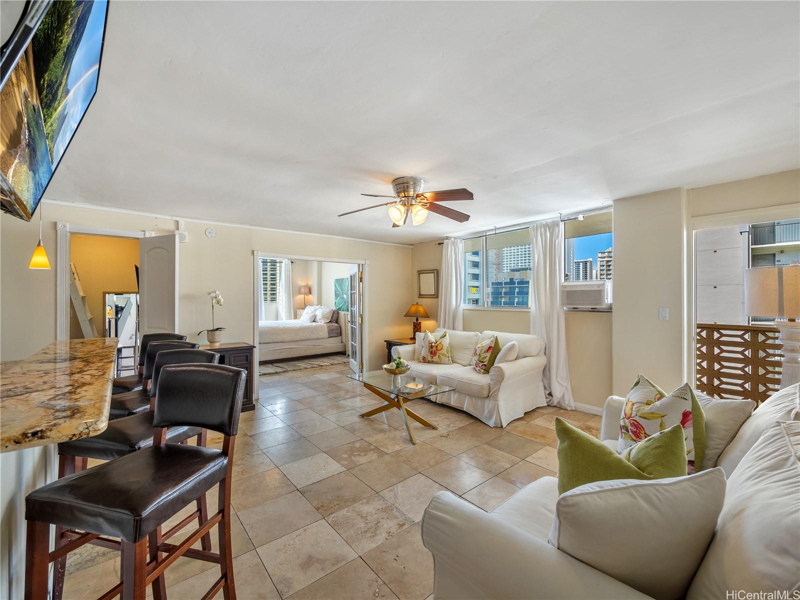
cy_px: 300
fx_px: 324
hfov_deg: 102.1
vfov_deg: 85.7
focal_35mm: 14
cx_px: 400
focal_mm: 7
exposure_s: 1/1000
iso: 250
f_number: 4
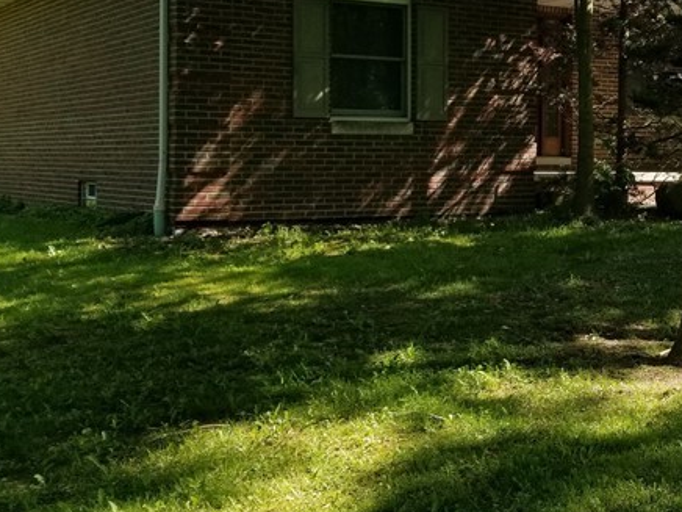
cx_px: 680
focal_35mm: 61
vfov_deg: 23.7
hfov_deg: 29.6
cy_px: 106
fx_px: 1202
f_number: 1.7
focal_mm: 4.25
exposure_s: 1/648
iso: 50
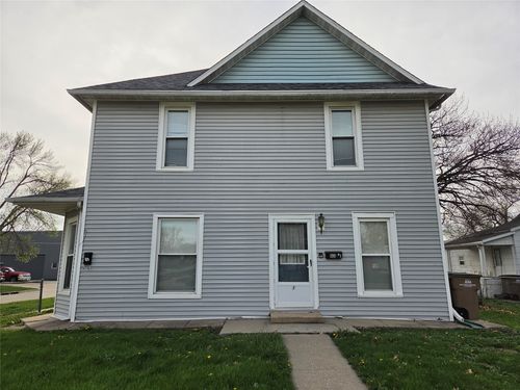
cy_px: 195
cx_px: 260
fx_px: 346
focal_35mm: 23
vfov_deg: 58.9
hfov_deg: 73.9
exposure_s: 1/6409
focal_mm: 5.4
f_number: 1.8
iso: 80
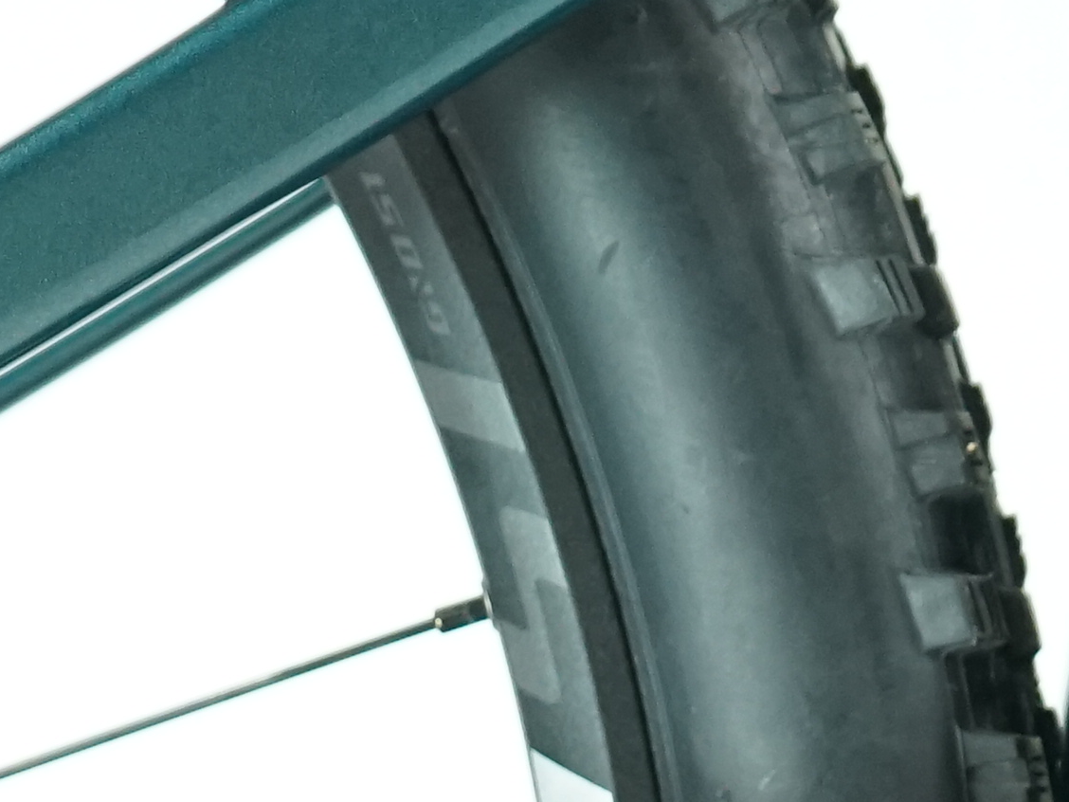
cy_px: 1547
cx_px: 426
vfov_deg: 8.0
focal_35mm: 179
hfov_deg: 11.0
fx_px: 5528
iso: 2000
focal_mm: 35
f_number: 4
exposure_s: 1/200
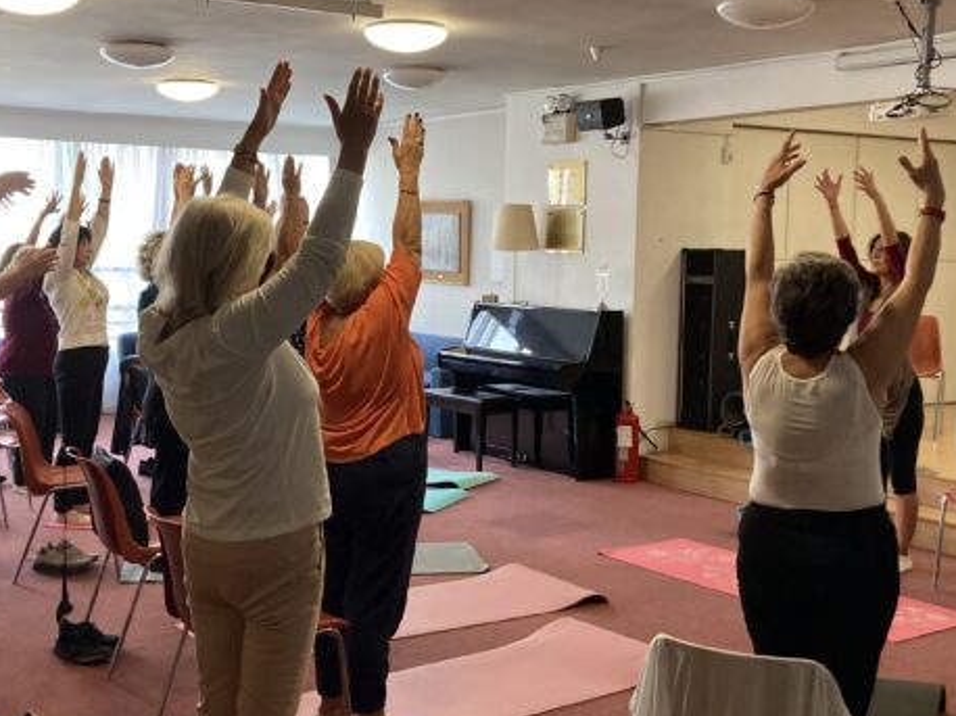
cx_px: 411
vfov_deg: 30.9
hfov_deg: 40.4
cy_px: 367
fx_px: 1297
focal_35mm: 47
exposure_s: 1/50
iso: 125
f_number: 1.8
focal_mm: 3.99
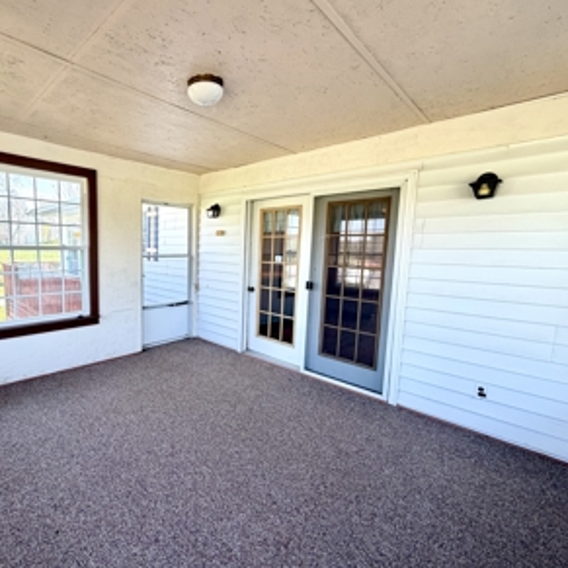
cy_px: 283
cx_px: 209
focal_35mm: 17
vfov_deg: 84.0
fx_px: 316
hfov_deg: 82.2
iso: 160
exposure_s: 1/121
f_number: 2.2
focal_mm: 2.22
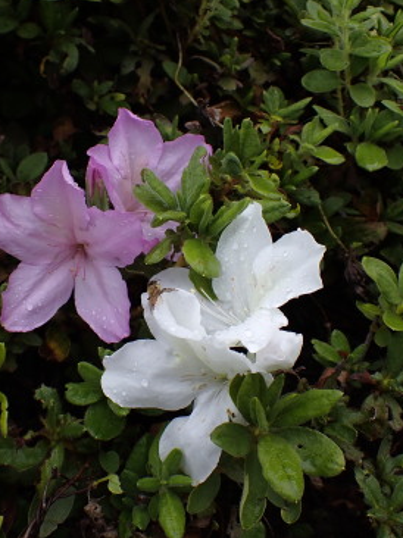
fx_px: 637
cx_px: 156
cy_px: 267
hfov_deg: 34.9
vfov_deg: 45.8
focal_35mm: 41
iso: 100
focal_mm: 5.4
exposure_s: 1/320
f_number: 3.2
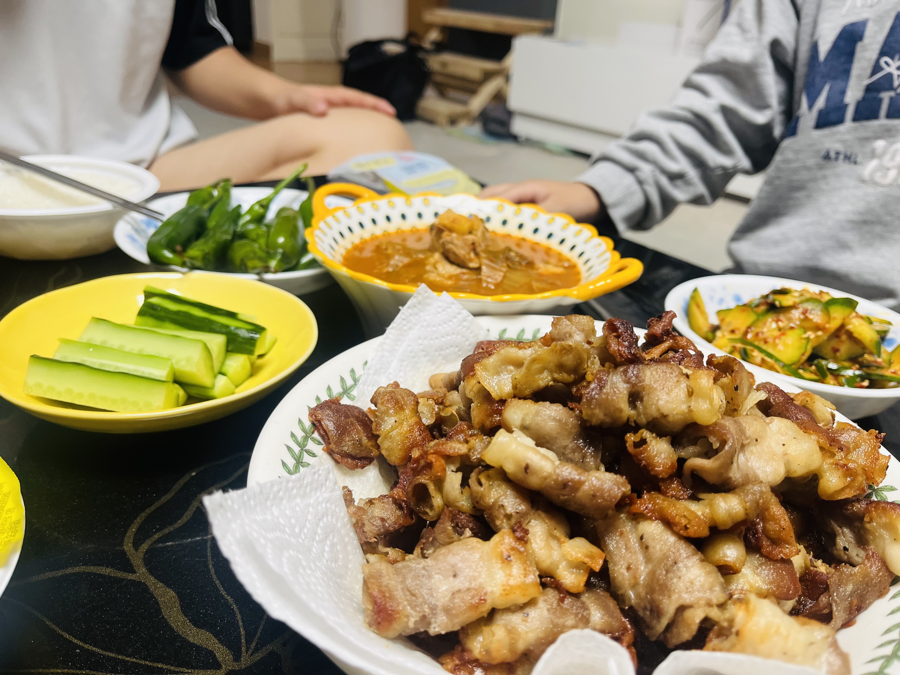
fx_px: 676
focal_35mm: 26
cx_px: 450
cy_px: 338
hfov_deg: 67.3
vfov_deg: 53.1
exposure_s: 1/60
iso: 80
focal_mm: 5.1
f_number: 1.6
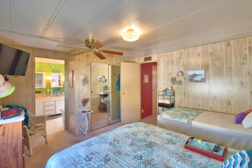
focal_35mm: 16
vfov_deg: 73.7
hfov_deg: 96.7
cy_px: 81
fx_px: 112
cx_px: 130
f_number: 4.5
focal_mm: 10
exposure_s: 1/60
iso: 400
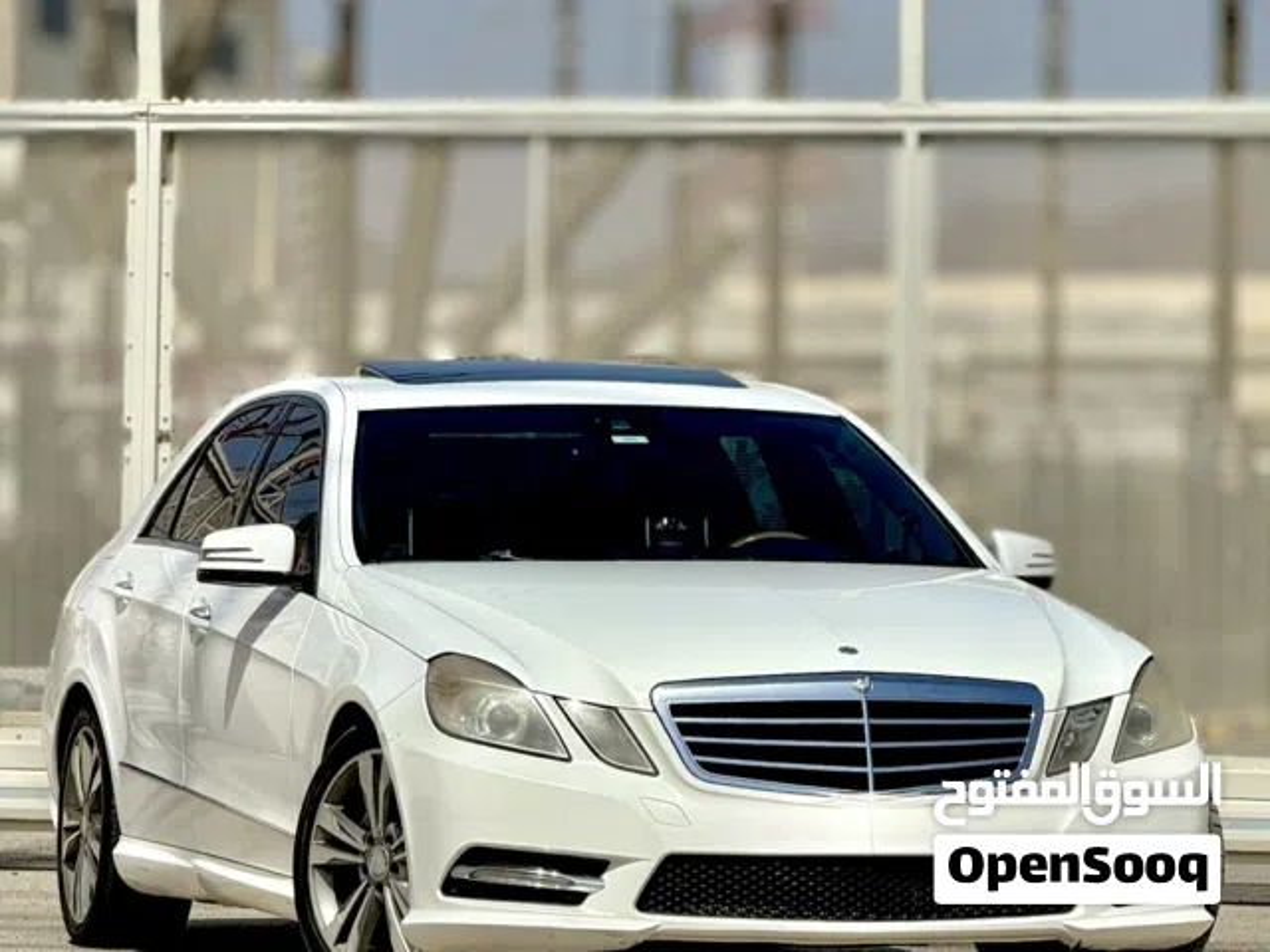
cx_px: 635
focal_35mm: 120
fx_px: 4403
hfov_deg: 16.4
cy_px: 476
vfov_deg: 12.3
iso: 40
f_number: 2.8
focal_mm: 15.66
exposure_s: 1/3195
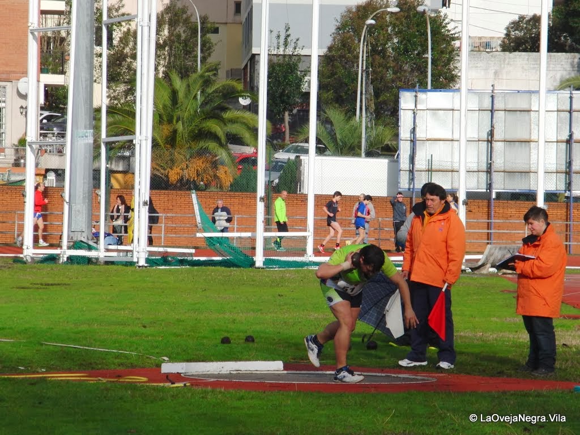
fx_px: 3586
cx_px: 290
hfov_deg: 9.2
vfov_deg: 6.9
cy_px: 218
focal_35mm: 214
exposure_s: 1/800
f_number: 5.5
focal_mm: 37.9
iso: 100
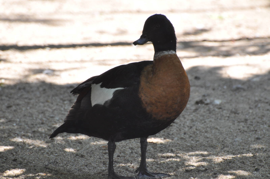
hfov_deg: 4.6
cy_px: 90
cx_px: 135
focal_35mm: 450
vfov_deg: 3.0
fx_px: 3371
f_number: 5.6
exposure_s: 1/200
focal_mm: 300
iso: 400
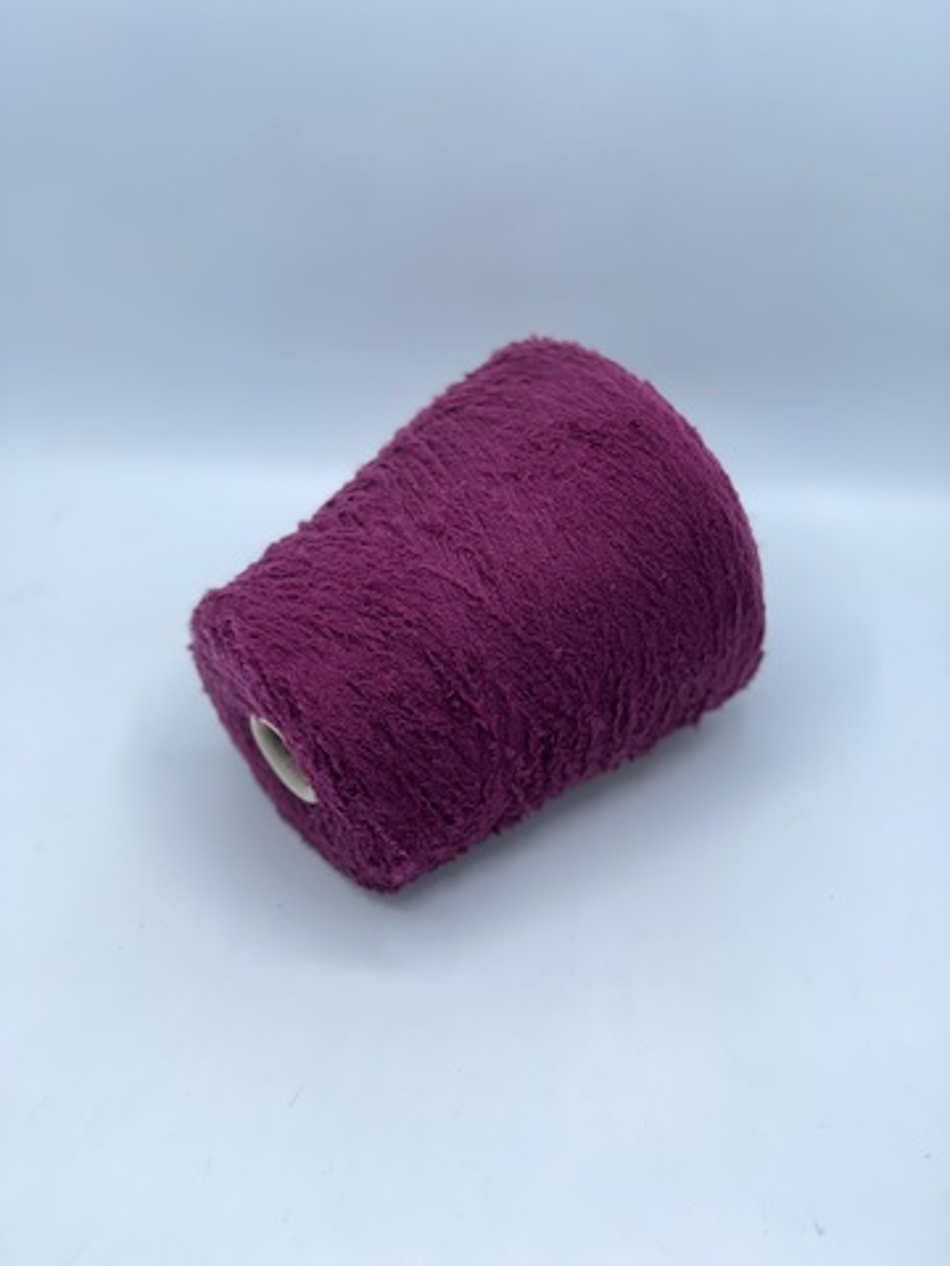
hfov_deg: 22.9
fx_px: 2342
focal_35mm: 64
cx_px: 475
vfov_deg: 30.3
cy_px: 633
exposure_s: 1/131
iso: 20
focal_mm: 7.5
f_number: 2.2
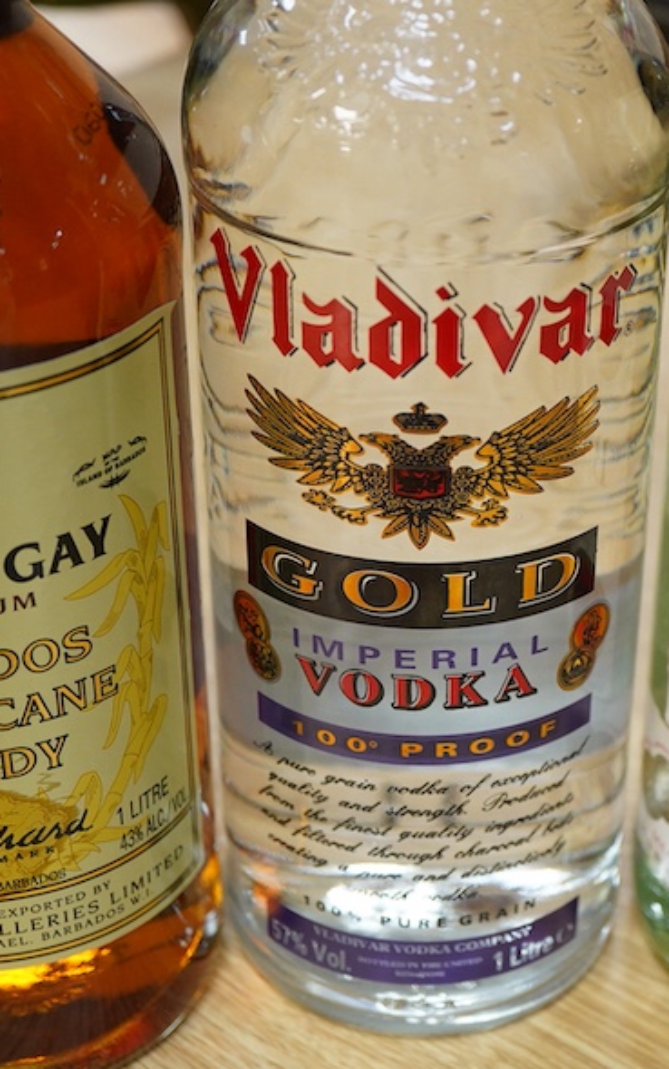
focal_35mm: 70
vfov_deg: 29.4
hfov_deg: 18.6
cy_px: 534
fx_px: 2041
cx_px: 444
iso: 1250
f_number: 3.5
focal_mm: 30
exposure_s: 1/125
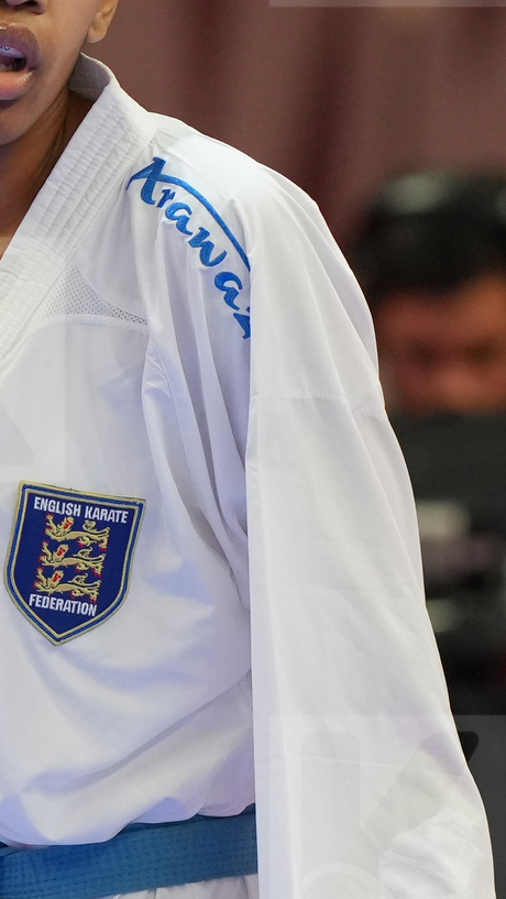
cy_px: 361
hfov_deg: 1.5
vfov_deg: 2.6
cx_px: 395
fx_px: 19474
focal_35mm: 817
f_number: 2.8
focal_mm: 170
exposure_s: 1/1000
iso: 1600
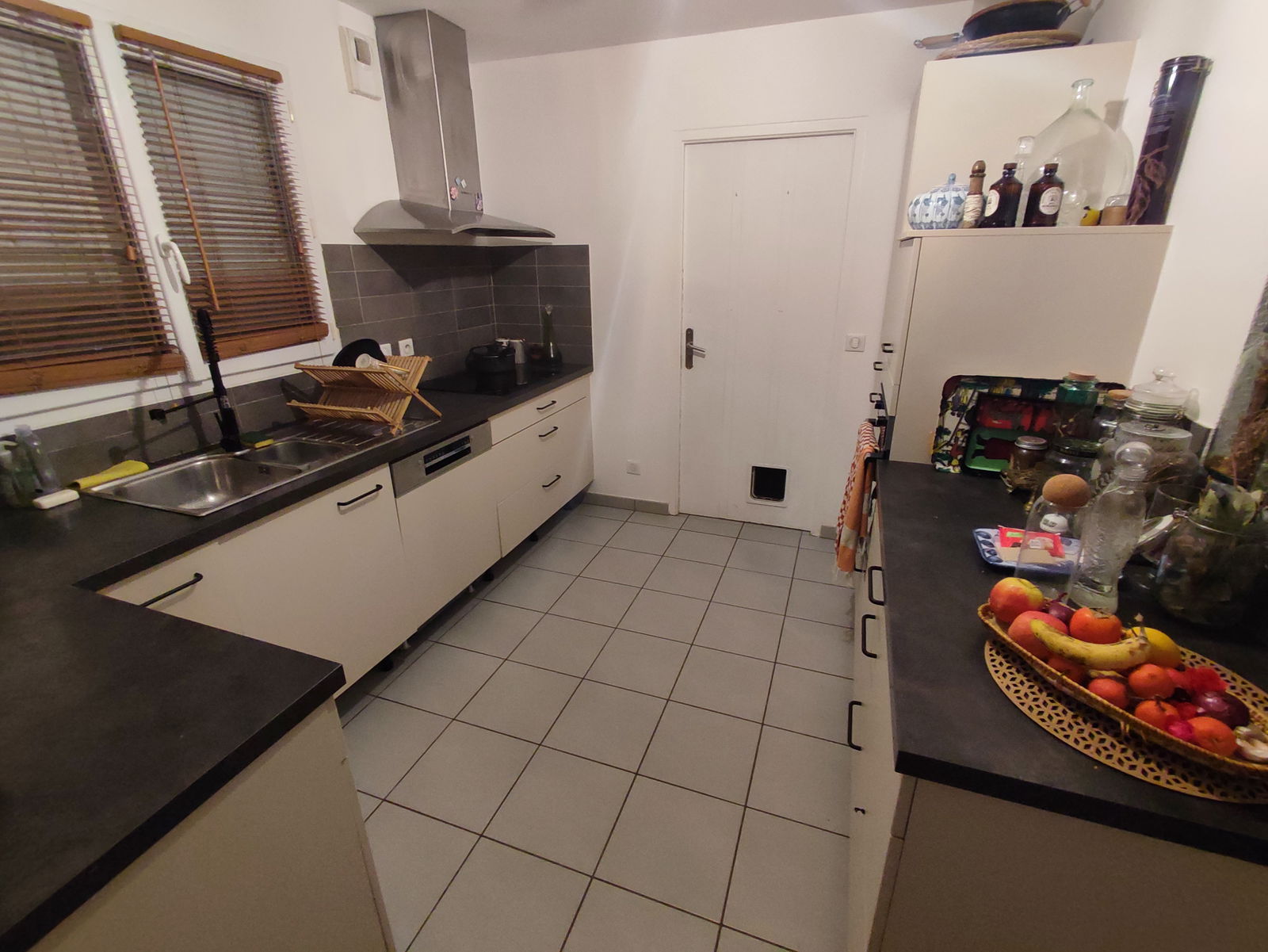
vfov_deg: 78.1
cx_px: 634
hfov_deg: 94.5
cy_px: 476
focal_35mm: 16
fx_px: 586
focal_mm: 1.65
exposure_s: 1/33
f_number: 2.2
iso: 608
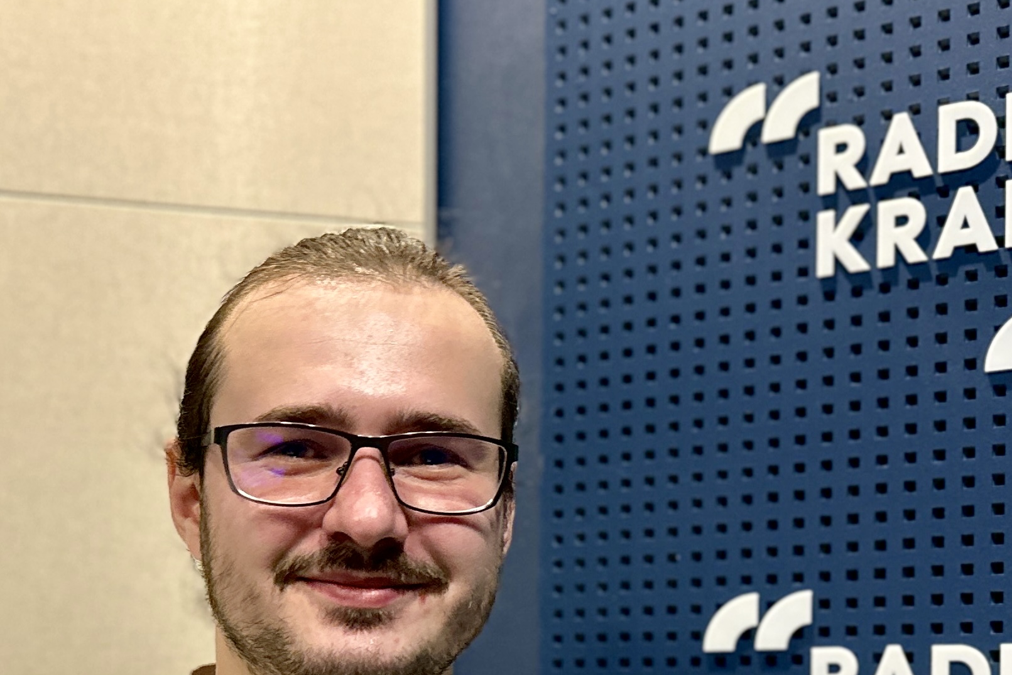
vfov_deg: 22.0
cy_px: 812
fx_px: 1602
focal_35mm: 57
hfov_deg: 34.8
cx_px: 361
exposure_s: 1/50
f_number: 1.78
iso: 250
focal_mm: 6.86
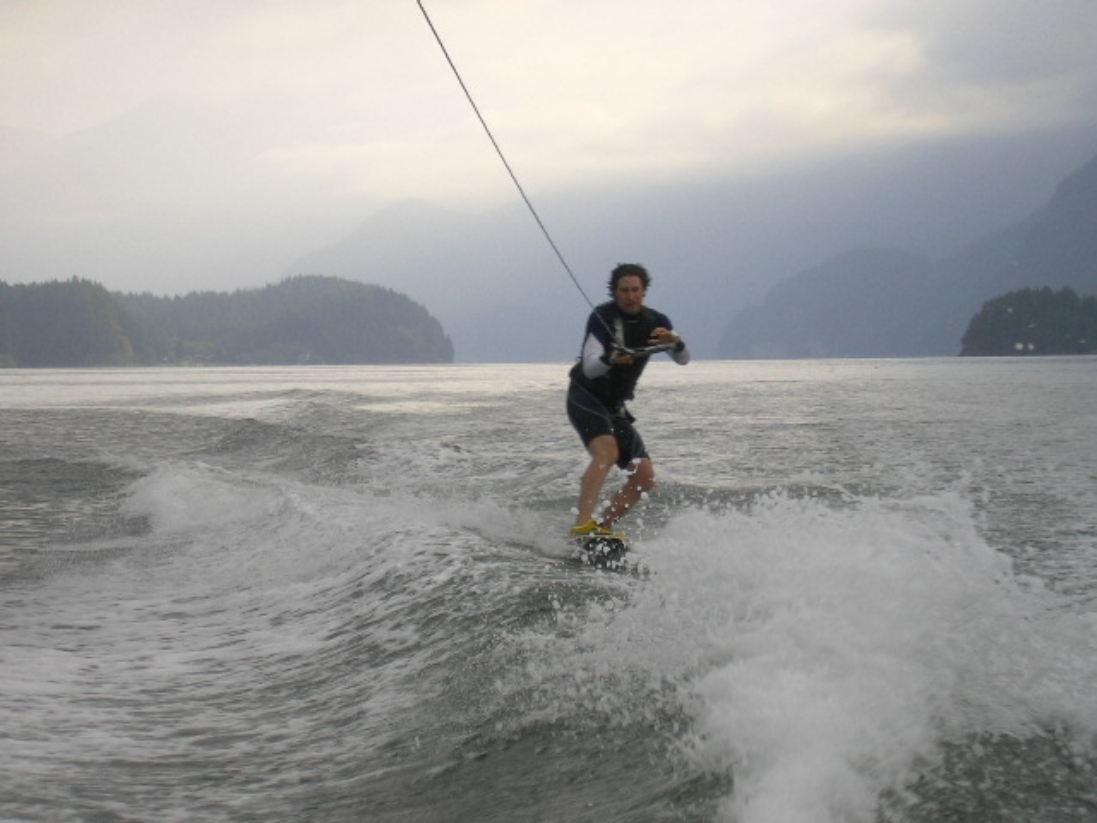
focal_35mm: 114
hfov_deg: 17.3
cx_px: 548
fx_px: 3613
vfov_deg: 13.0
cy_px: 412
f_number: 5
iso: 50
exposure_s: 1/200
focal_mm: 17.4
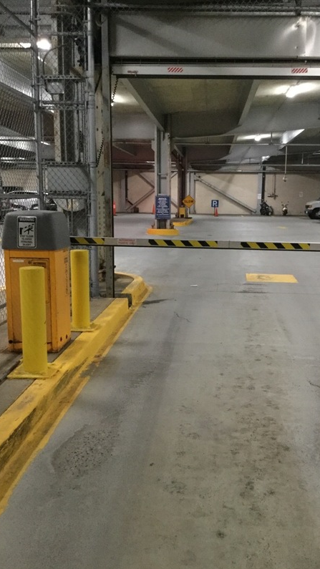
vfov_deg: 58.0
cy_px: 286
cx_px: 193
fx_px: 513
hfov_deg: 34.5
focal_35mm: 34
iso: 400
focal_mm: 3.3
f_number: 2.4
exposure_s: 1/15
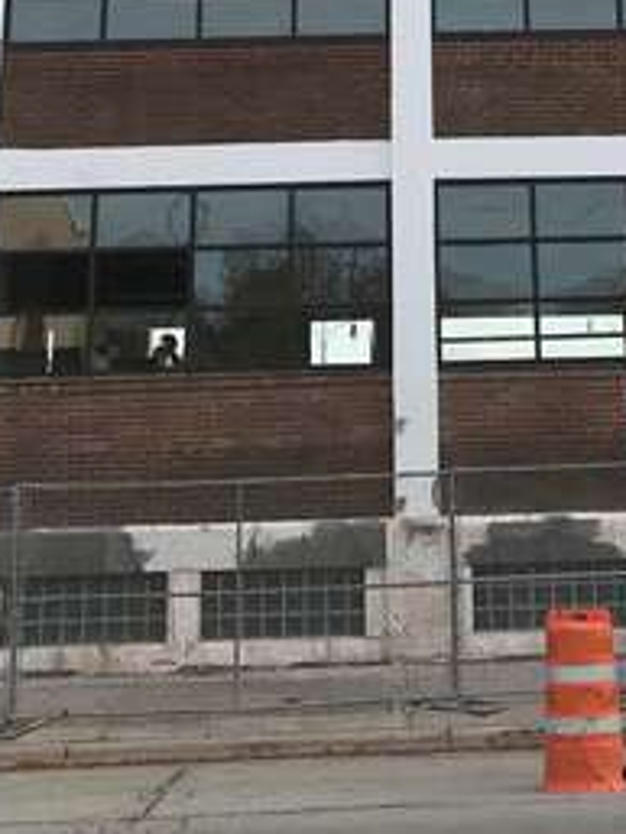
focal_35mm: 87
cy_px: -402
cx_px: 470
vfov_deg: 19.7
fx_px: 2096
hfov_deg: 16.9
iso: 20
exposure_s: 1/3300
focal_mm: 3.99
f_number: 1.8
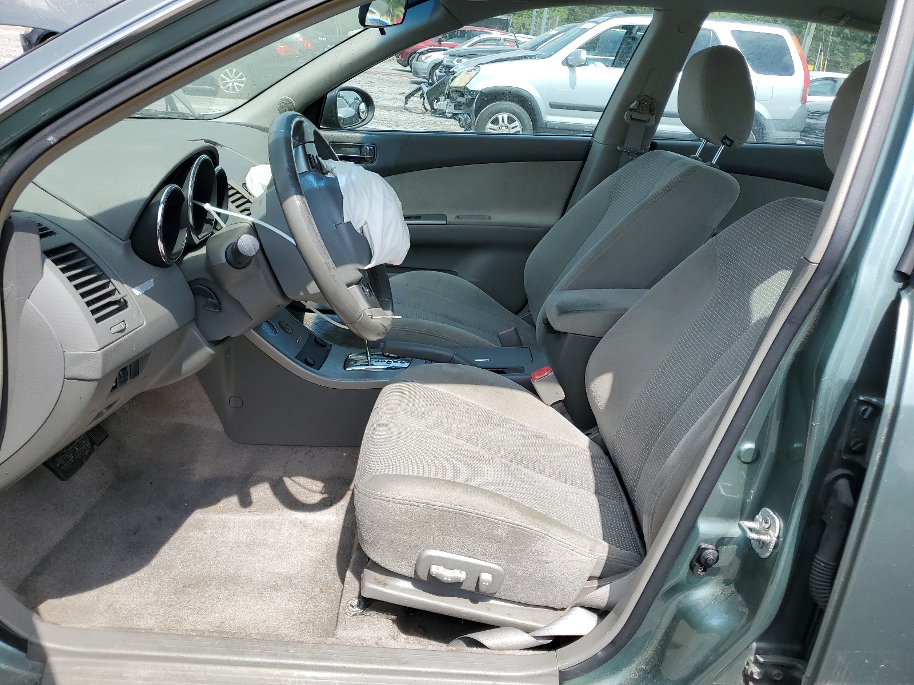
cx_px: 457
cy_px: 342
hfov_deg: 67.3
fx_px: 687
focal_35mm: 26
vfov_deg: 53.1
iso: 50
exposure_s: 1/2000
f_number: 1.5
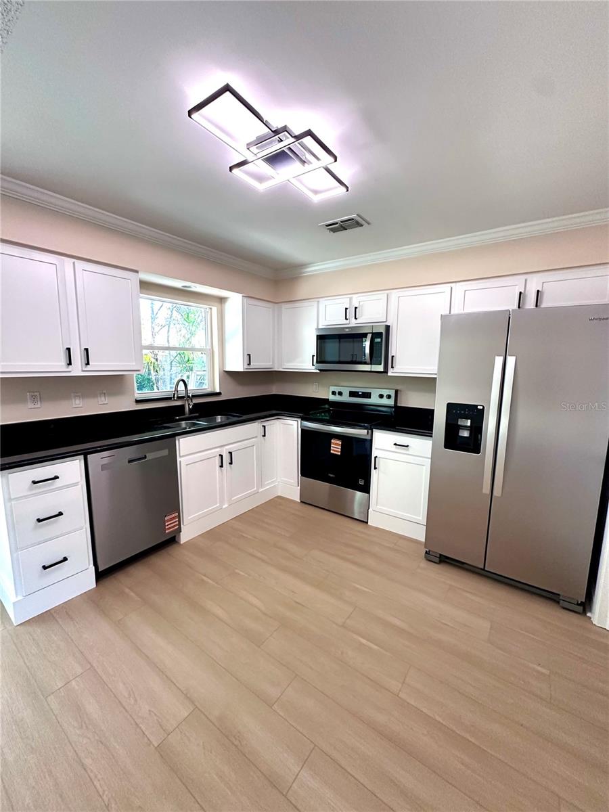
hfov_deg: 85.7
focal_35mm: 14
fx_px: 328
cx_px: 304
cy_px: 406
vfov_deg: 102.1
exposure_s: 1/120
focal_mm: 2.22
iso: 320
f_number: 2.2
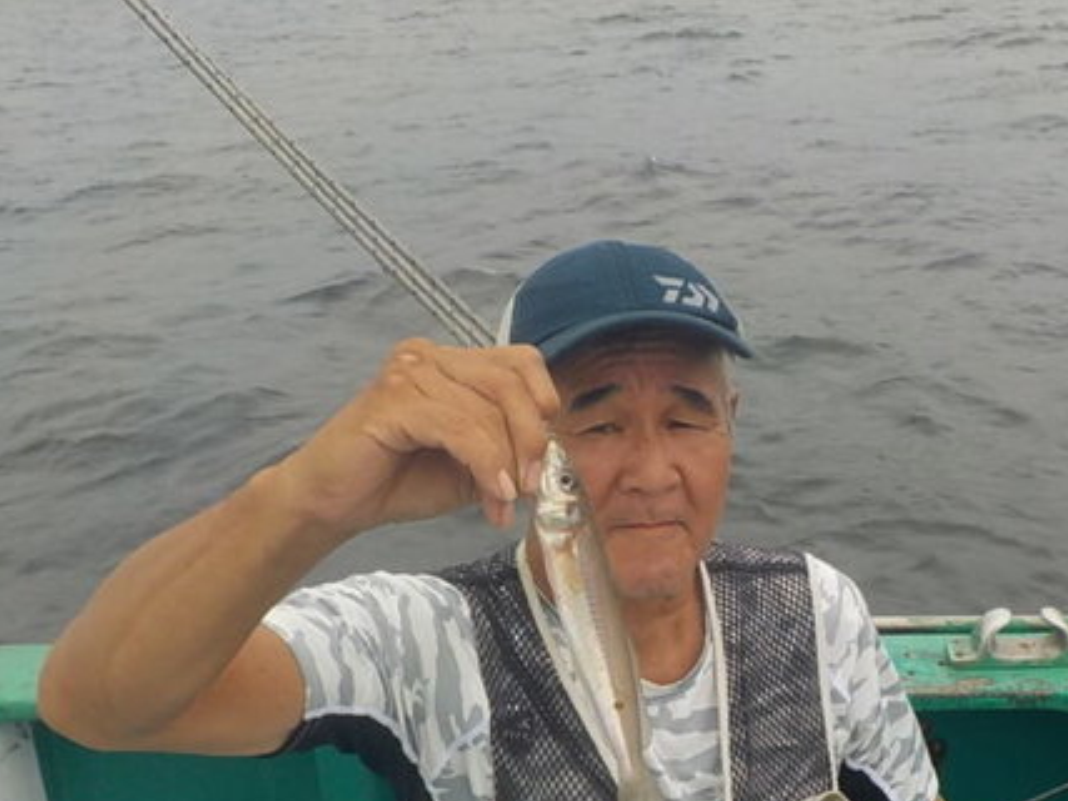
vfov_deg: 31.7
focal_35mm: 45
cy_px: 578
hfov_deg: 41.7
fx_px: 1388
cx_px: 675
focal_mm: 4.1
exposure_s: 1/800
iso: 125
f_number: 3.3
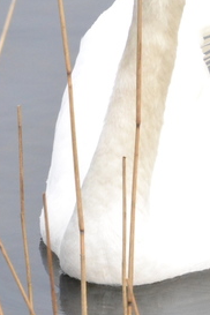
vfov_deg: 3.1
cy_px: 128
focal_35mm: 665
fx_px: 5818
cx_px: 208
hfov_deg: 2.1
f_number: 29
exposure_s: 1/320
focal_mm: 220
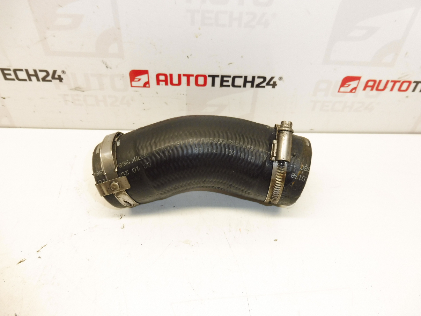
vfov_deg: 56.8
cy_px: 158
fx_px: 292
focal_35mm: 24
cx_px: 210
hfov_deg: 71.6
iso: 200
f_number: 3.5
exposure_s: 1/60
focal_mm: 4.3
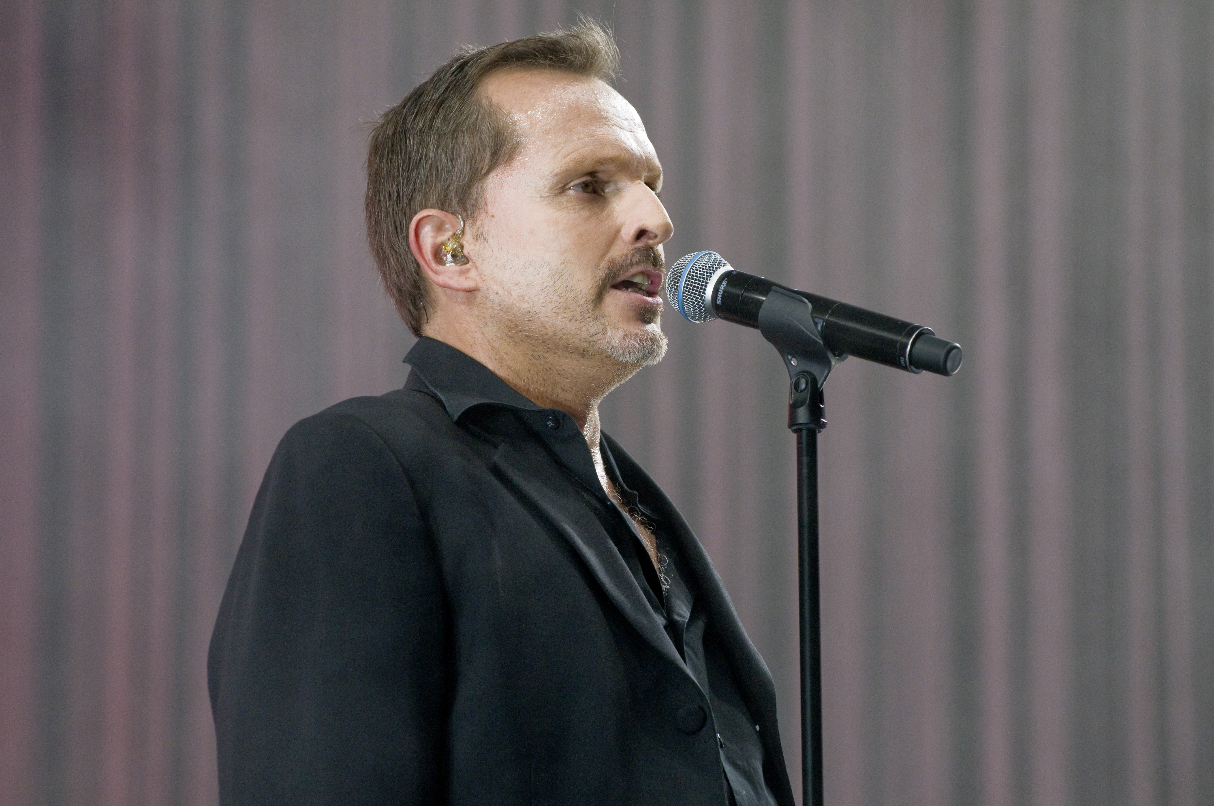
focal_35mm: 300
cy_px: 403
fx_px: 10104
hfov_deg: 6.9
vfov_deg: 4.6
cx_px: 607
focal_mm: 200
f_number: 5.6
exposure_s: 1/400
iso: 1600
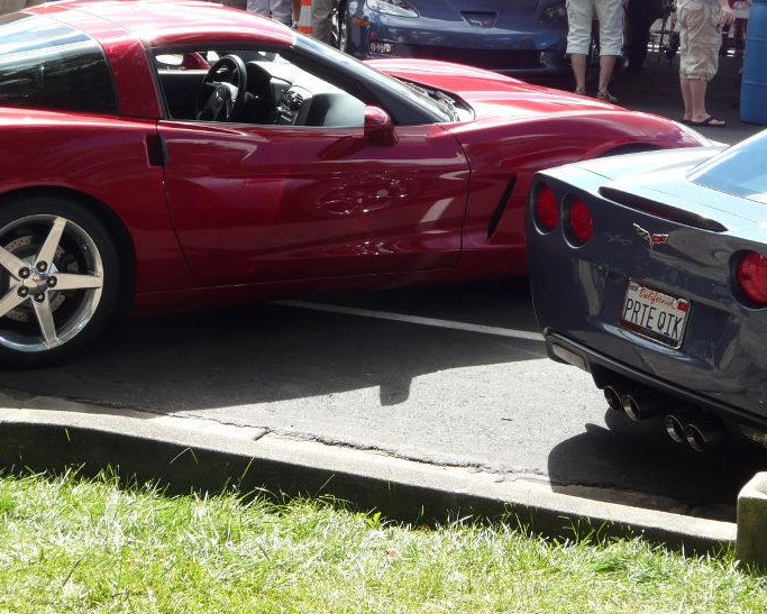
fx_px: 2226
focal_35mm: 98
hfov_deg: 19.5
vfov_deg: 15.7
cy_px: 192
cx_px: 345
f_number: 4.5
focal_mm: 11.1
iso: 100
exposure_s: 1/200
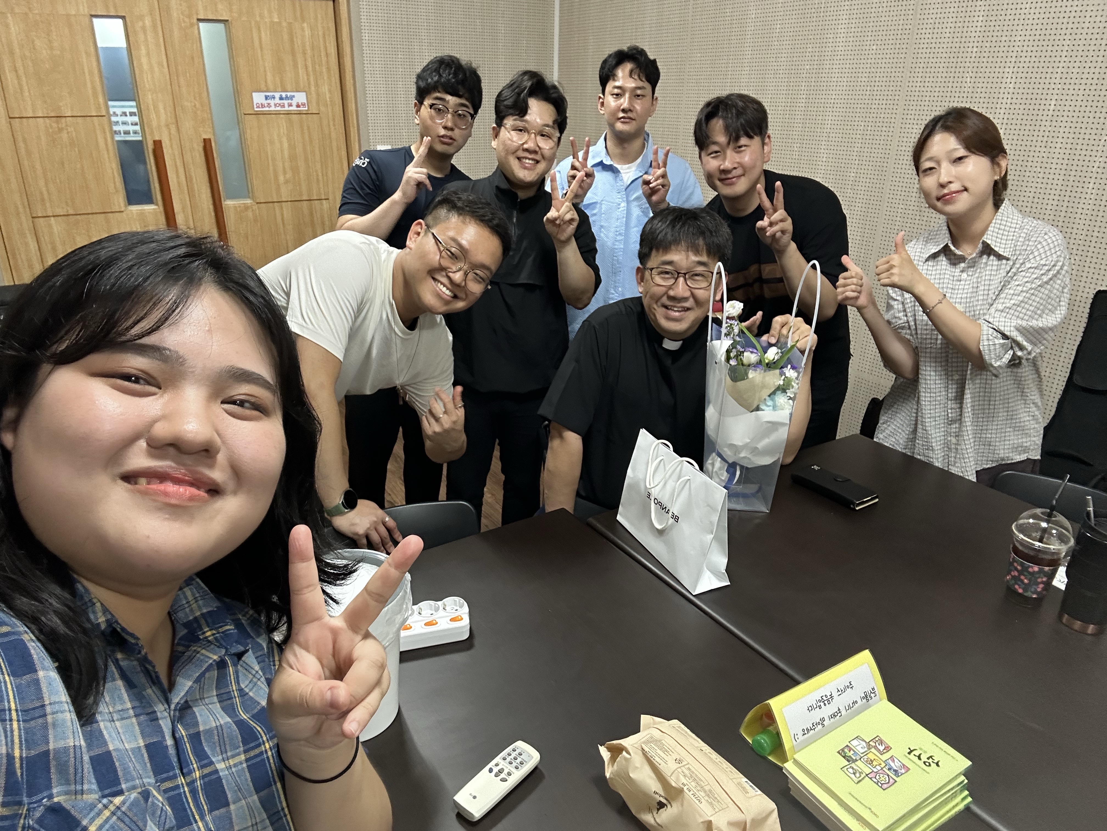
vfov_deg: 58.9
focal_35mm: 23
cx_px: 554
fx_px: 736
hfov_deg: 73.9
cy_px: 416
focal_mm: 2.69
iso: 125
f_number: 1.9
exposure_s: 1/60
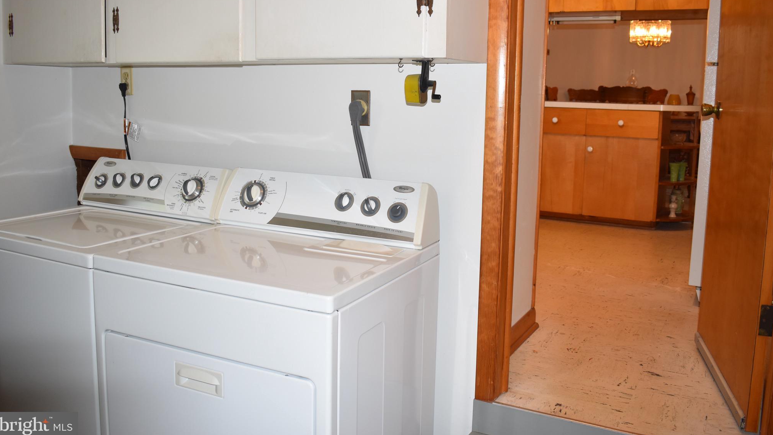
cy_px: 178
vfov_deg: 36.6
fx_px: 656
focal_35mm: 32
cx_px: 386
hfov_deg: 61.0
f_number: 4
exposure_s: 1/60
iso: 500
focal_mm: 20
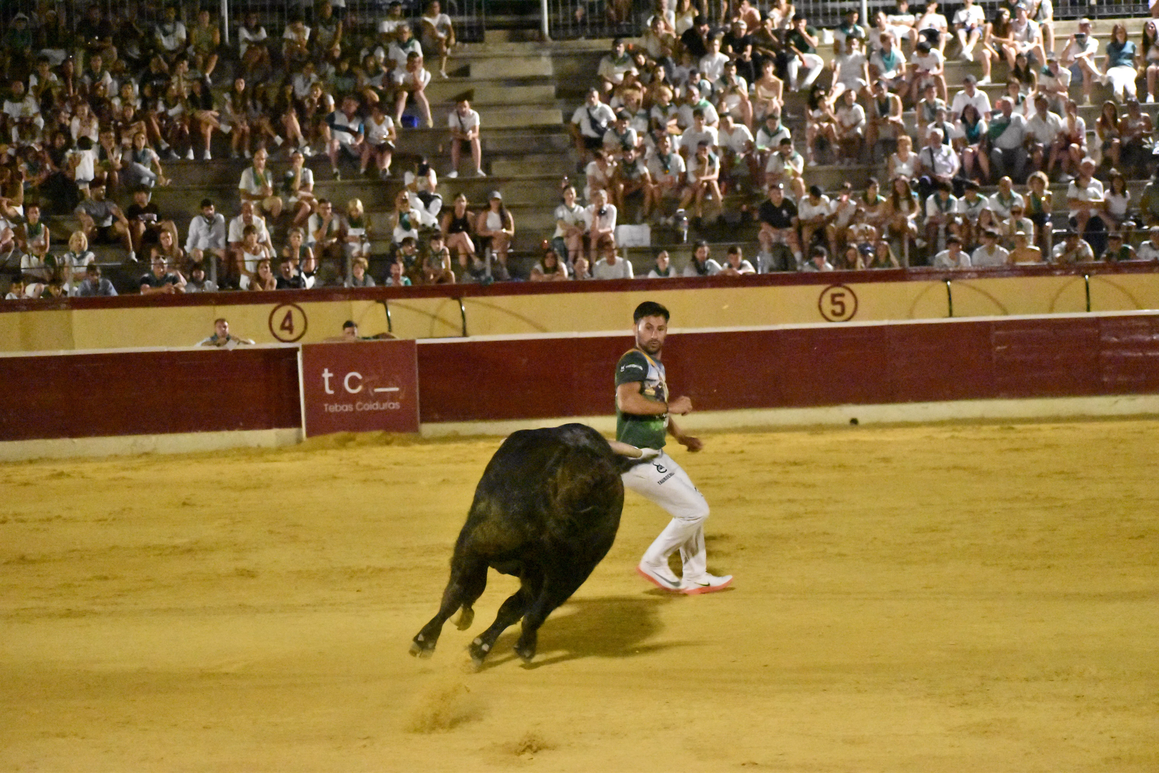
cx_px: 580
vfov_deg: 12.7
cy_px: 386
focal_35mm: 108
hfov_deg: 18.9
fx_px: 3477
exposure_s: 1/400
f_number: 5
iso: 25600
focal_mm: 72
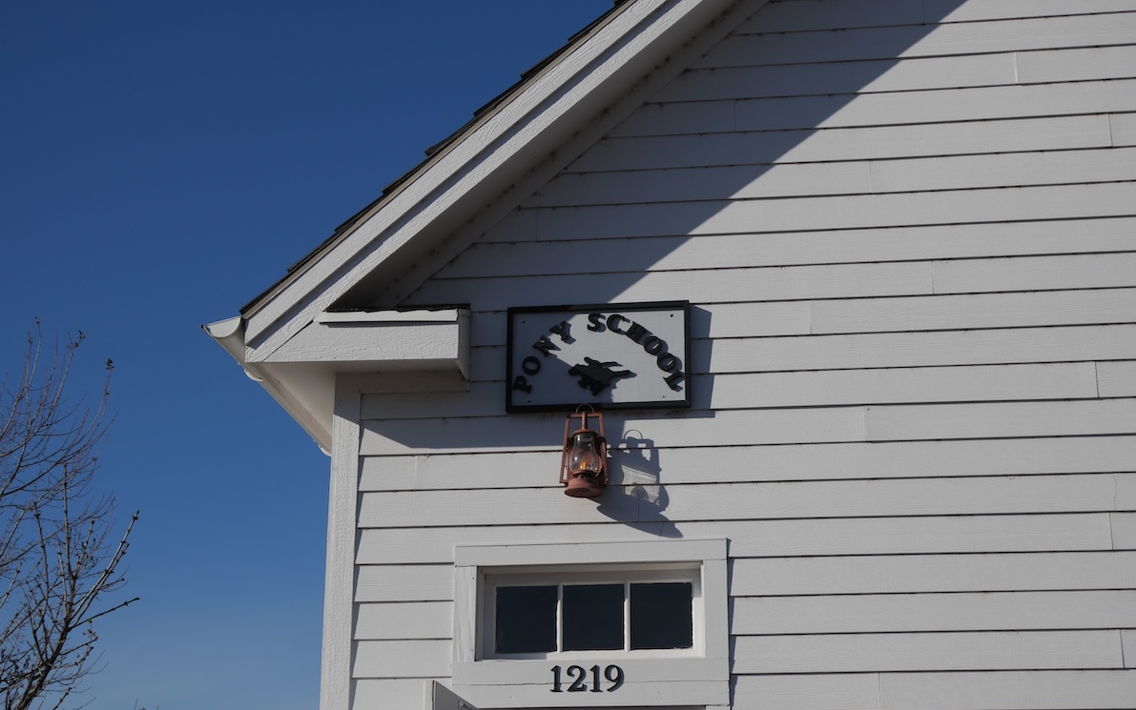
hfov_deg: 36.3
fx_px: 1734
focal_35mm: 56
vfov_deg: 23.1
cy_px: 413
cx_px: 575
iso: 200
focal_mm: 26
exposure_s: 1/1600
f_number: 7.1
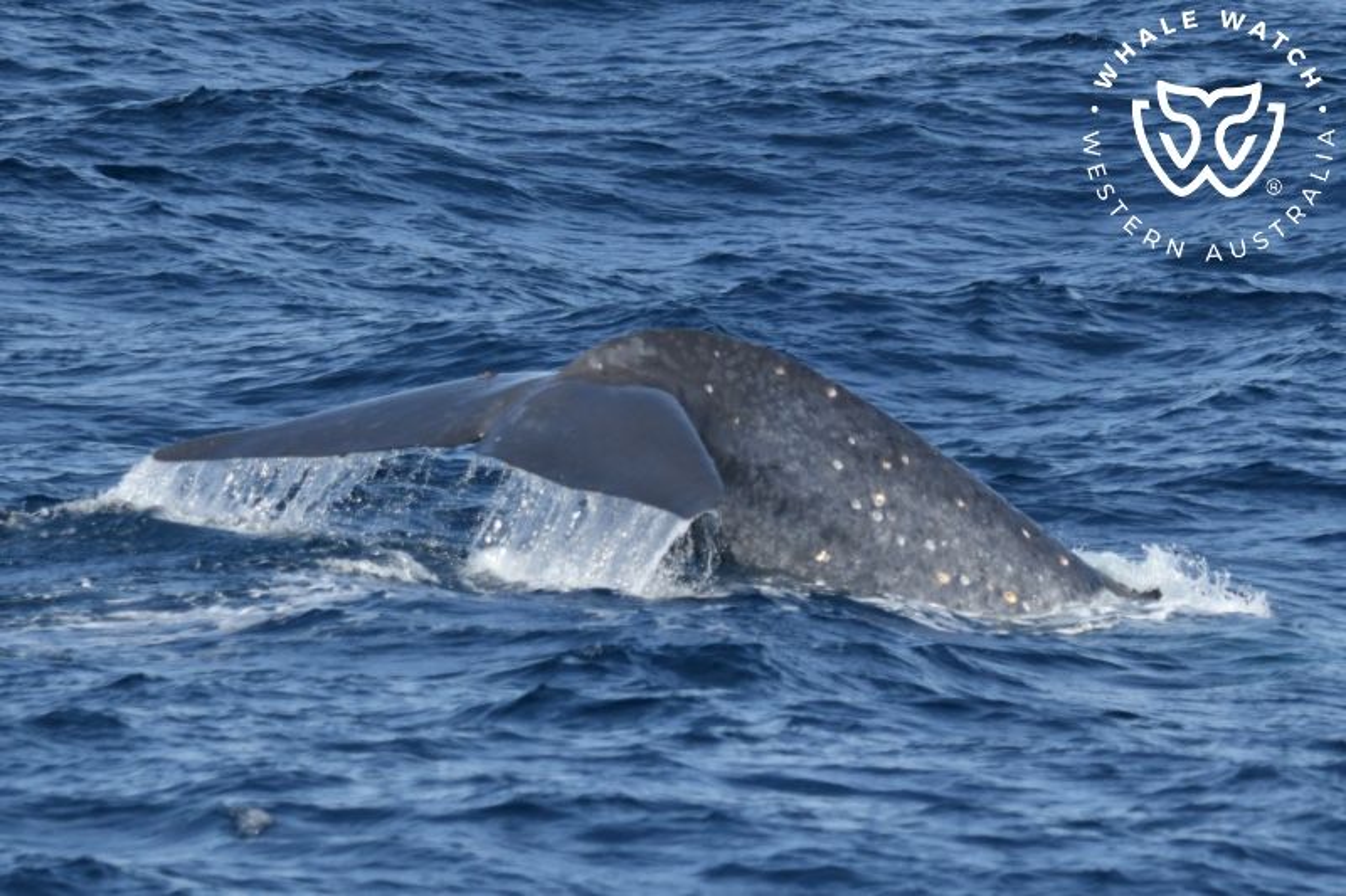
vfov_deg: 4.3
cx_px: 673
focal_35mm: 320
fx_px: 11961
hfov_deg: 6.4
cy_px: 448
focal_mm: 320
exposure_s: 1/8000
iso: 1000
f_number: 5.6
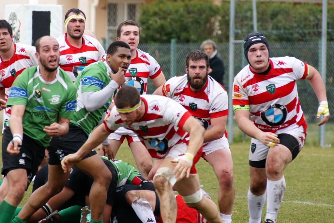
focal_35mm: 315
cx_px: 167
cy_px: 112
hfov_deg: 6.5
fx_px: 2921
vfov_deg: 4.4
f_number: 5.6
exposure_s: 1/800
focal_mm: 210
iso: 400
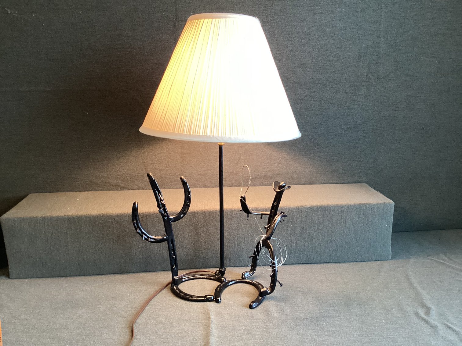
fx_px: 414
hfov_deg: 58.3
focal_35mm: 31
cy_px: 173
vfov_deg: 45.4
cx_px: 231
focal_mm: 3.3
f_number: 2.4
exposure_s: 1/50
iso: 250
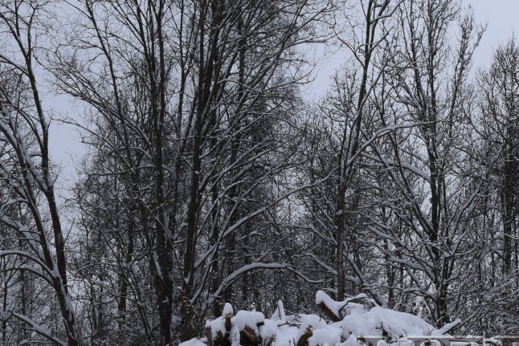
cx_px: 491
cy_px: 391
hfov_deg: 19.2
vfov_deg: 12.9
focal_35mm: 104
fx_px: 1500
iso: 400
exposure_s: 1/320
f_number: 10
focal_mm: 28
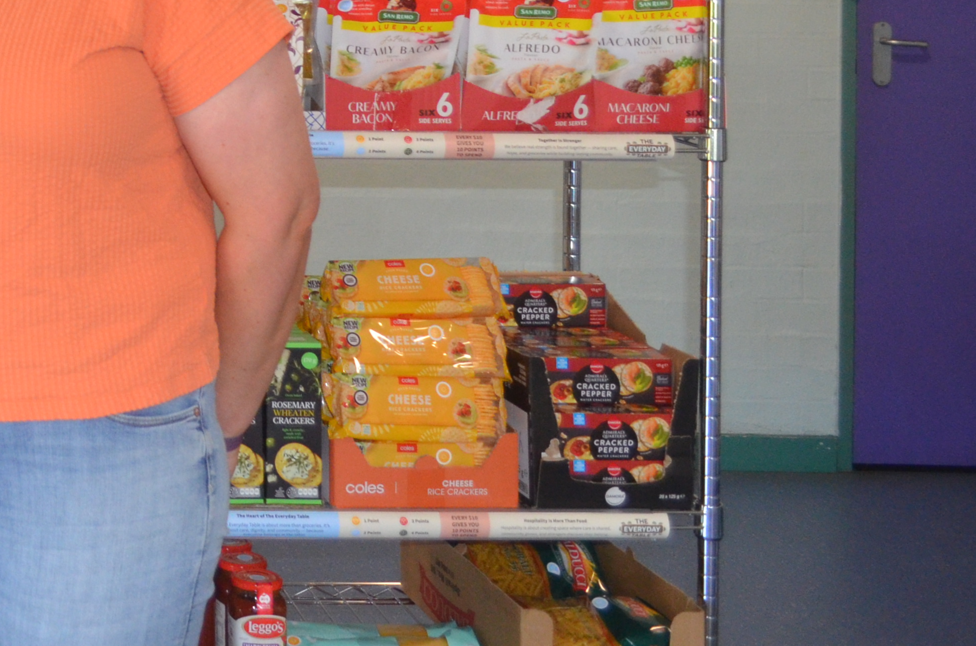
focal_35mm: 68
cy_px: -127
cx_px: -228
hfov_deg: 26.1
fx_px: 1840
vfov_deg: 18.9
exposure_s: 1/60
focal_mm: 18
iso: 1250
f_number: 3.5
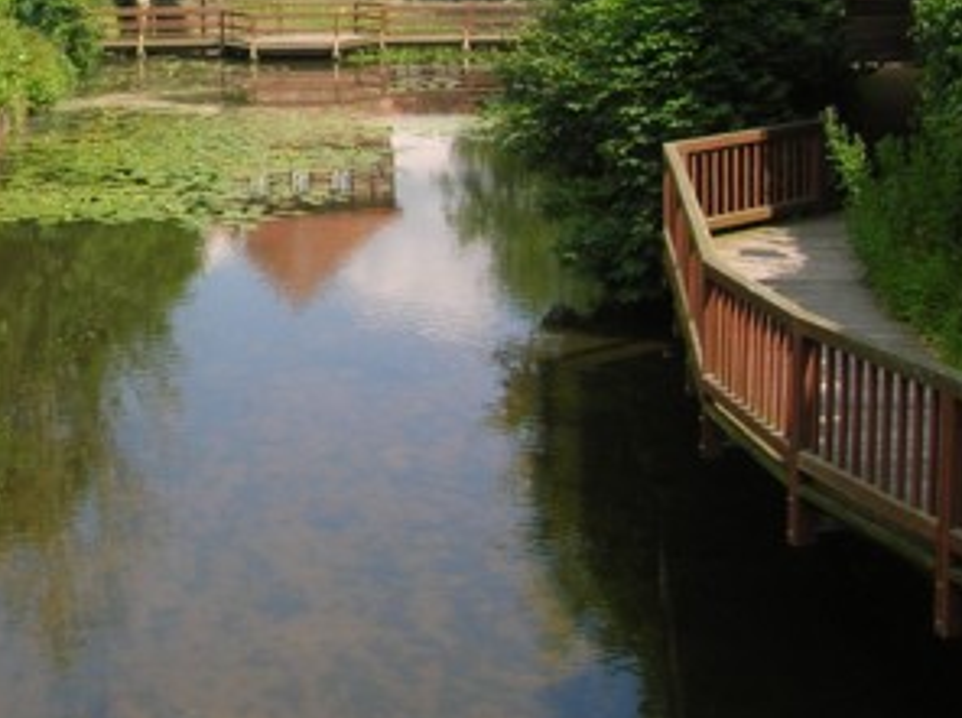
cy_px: 2
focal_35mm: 69
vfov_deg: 20.6
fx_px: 1914
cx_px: 78
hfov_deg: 27.1
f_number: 4.9
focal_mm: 5.7
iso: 50
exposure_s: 1/213
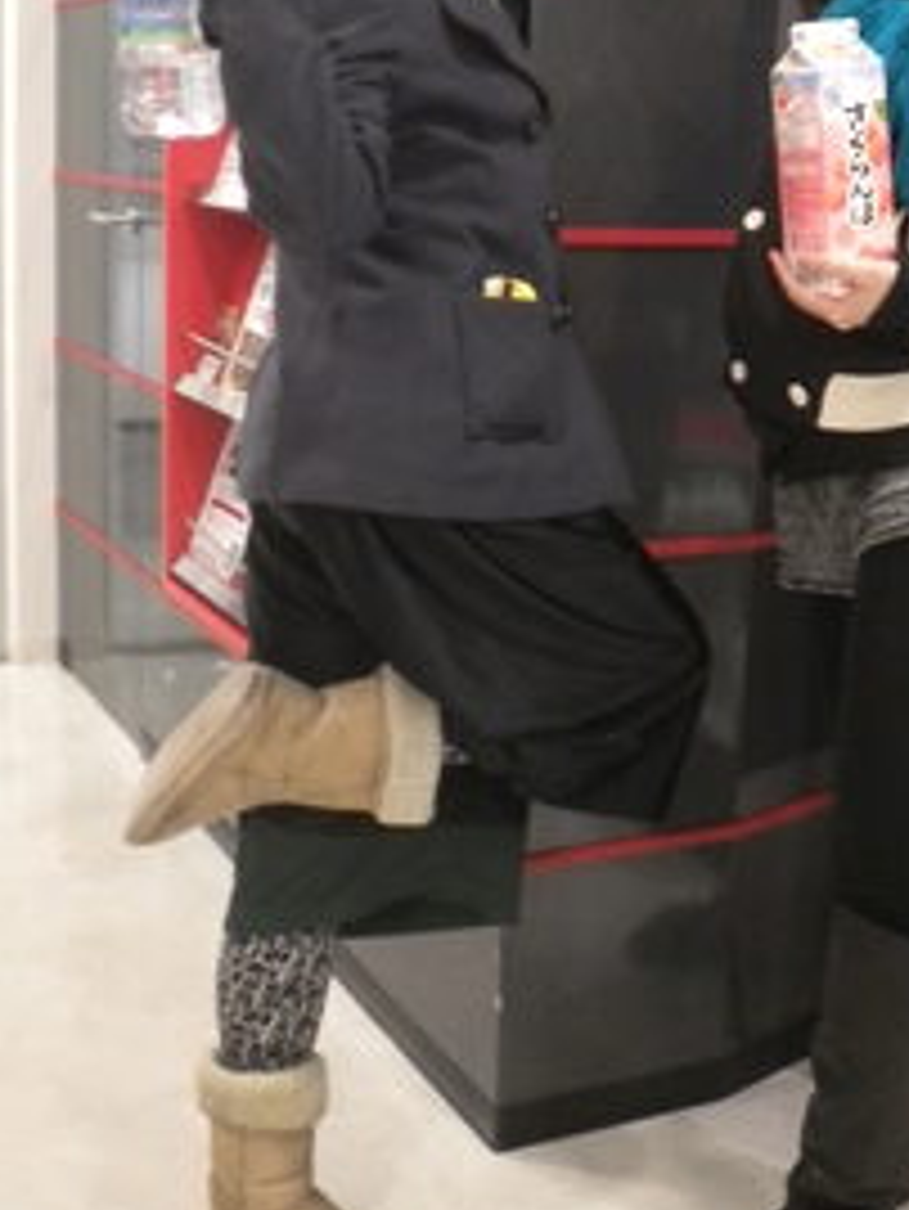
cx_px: 598
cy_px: 409
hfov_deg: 27.9
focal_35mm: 52
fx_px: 1819
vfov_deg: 36.4
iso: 400
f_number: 3.1
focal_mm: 6.3
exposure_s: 1/24.5
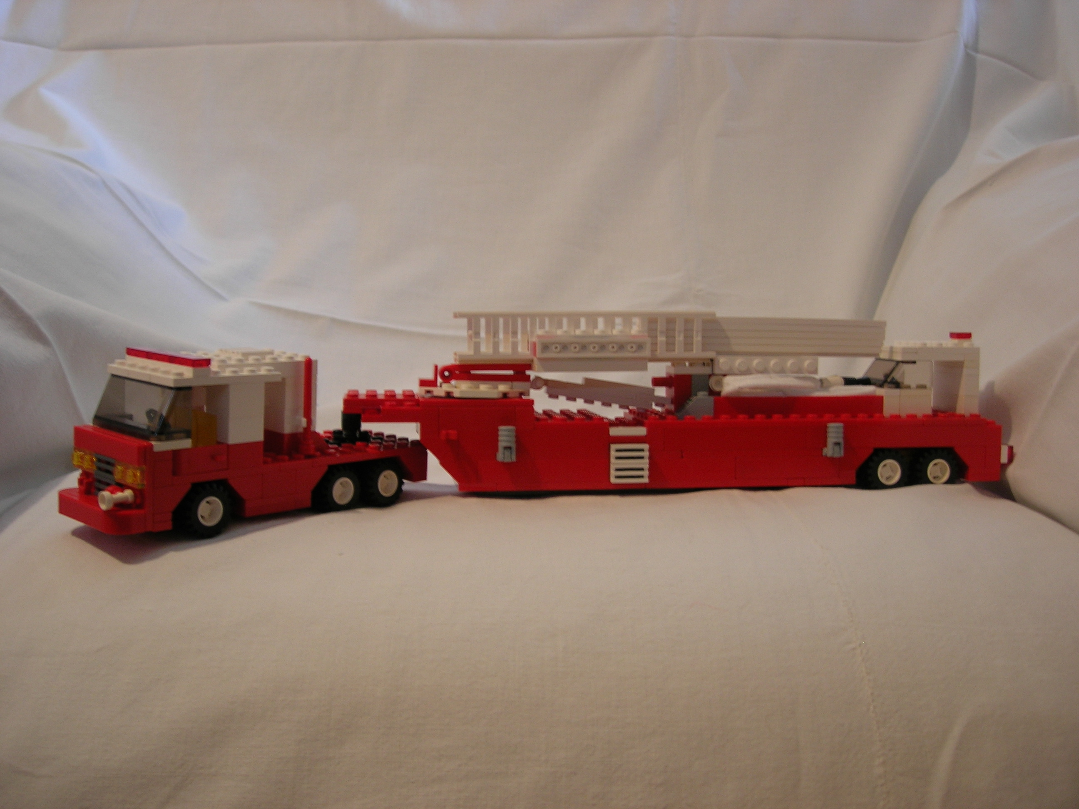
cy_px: 404
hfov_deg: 49.0
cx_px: 540
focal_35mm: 38
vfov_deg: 37.7
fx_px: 1184
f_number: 2.8
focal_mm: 7.8
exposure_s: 1/5.7
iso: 64
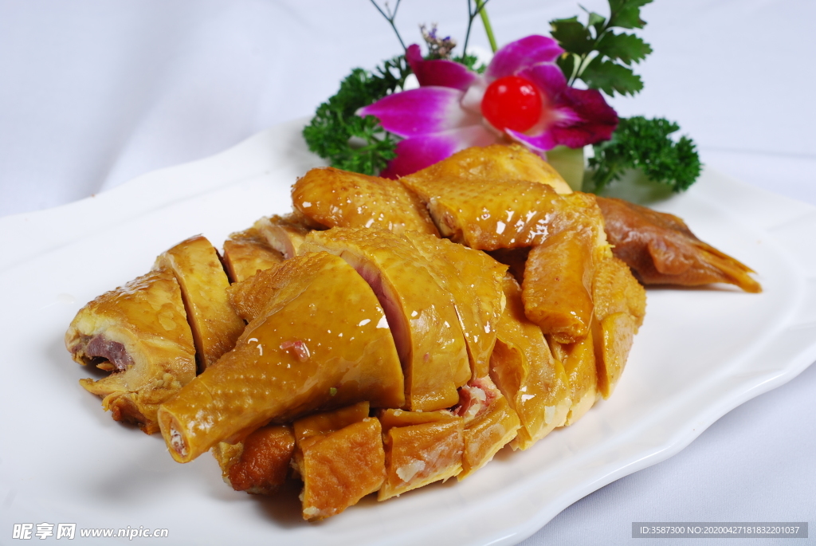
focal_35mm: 75
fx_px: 1702
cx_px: 408
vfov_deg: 18.2
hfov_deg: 27.0
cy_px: 273
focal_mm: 50
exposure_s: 1/160
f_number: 10
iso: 100
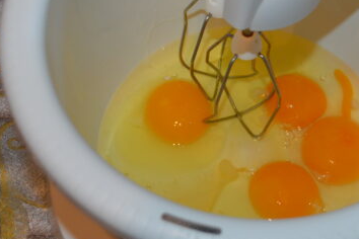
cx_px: 252
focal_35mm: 89
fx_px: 887
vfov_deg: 15.4
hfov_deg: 22.7
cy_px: 101
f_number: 4.5
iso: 560
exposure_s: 1/60
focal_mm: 30
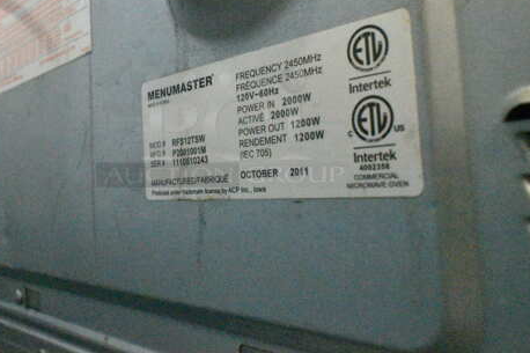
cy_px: 126
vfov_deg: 36.6
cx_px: 226
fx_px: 530
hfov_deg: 52.9
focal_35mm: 36
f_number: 8
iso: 25600
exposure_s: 1/250
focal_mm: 18
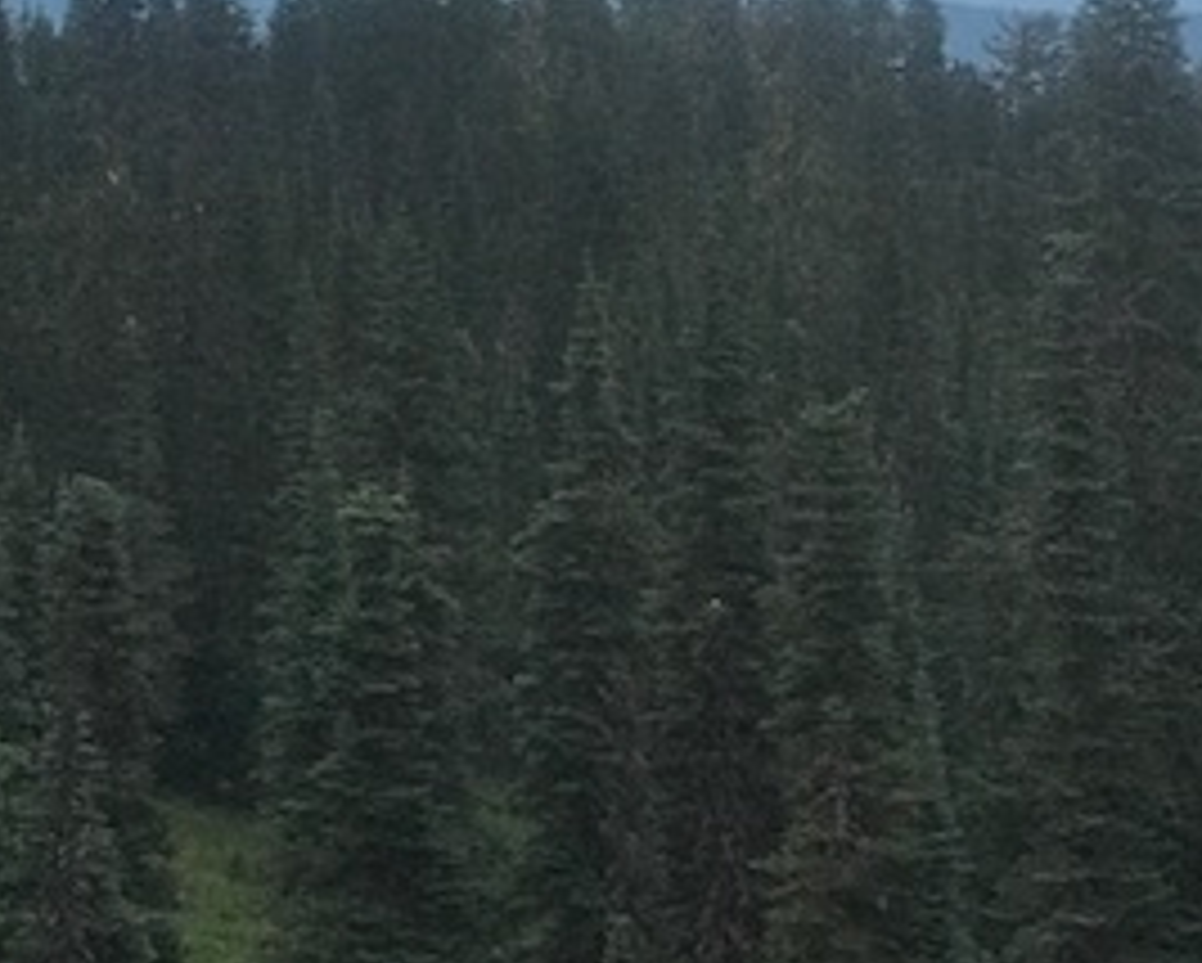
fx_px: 4450
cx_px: -113
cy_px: -9
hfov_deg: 15.0
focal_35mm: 125
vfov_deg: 12.2
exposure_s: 1/60
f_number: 2.8
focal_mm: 6.6
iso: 50
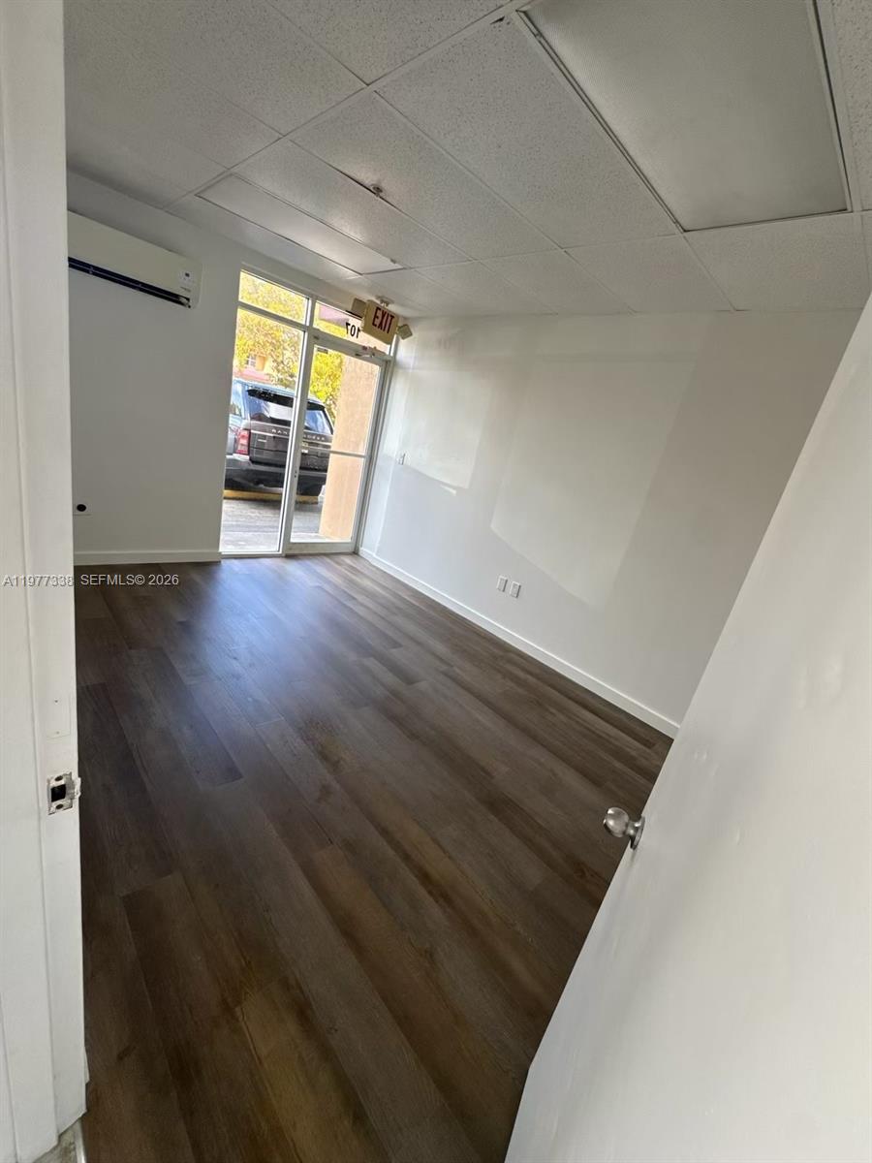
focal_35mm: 14
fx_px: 470
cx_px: 436
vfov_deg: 102.1
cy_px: 582
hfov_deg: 85.7
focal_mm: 2.22
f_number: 2.2
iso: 64
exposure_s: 1/99
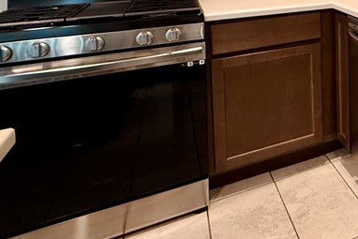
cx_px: 433
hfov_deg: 37.2
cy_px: -41
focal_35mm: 39
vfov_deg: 29.8
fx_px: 388
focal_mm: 2.22
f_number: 2.2
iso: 250
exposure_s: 1/60
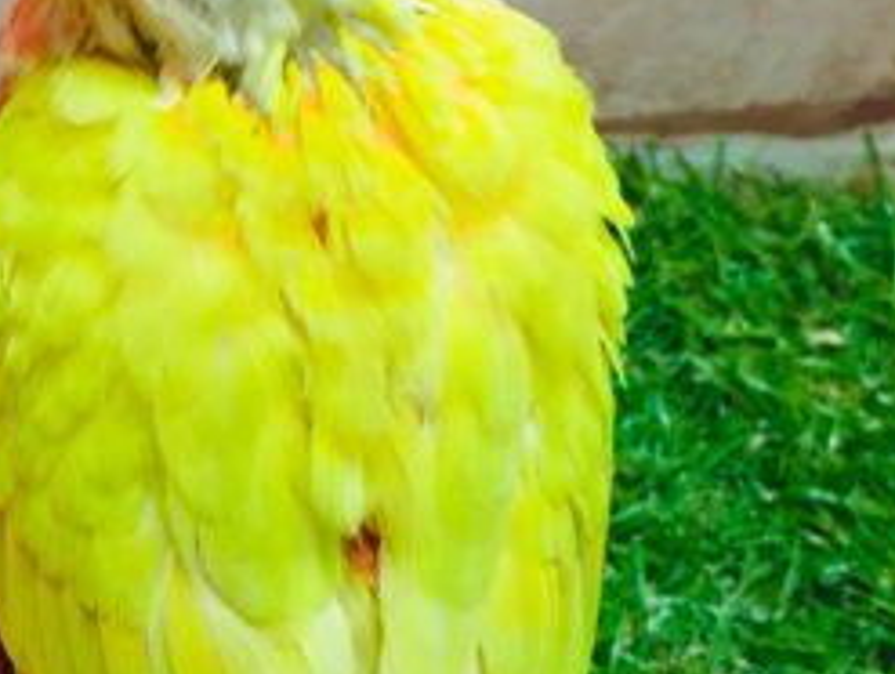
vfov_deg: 19.6
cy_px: 482
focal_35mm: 75
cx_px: 250
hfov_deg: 25.7
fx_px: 1942
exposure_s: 1/30
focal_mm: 4.15
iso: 64
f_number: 2.2
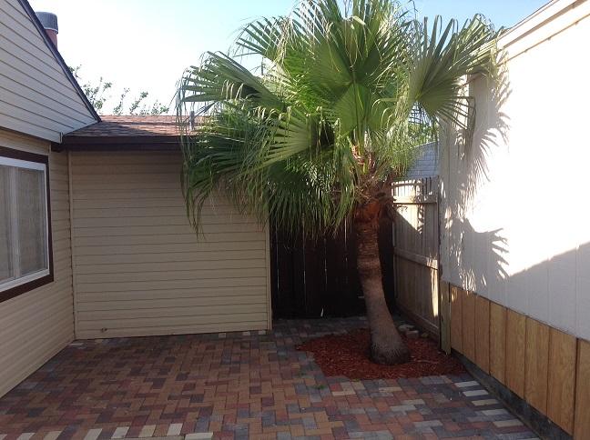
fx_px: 596
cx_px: 295
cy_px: 220
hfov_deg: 52.7
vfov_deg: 40.6
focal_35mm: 35
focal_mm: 4.28
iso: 50
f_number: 2.4
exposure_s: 1/605
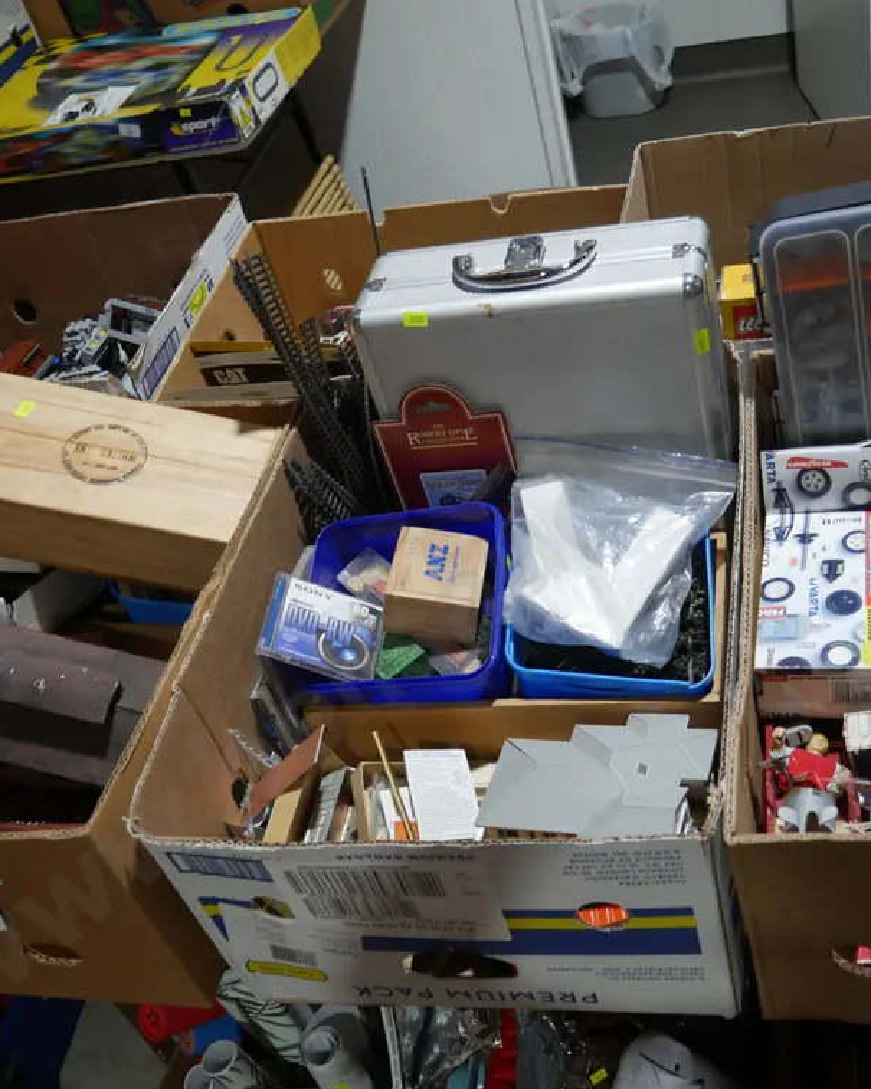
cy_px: 552
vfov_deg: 49.1
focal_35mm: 37
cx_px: 537
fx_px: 1193
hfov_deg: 39.9
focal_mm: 14
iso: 200
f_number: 3.5
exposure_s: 1/80
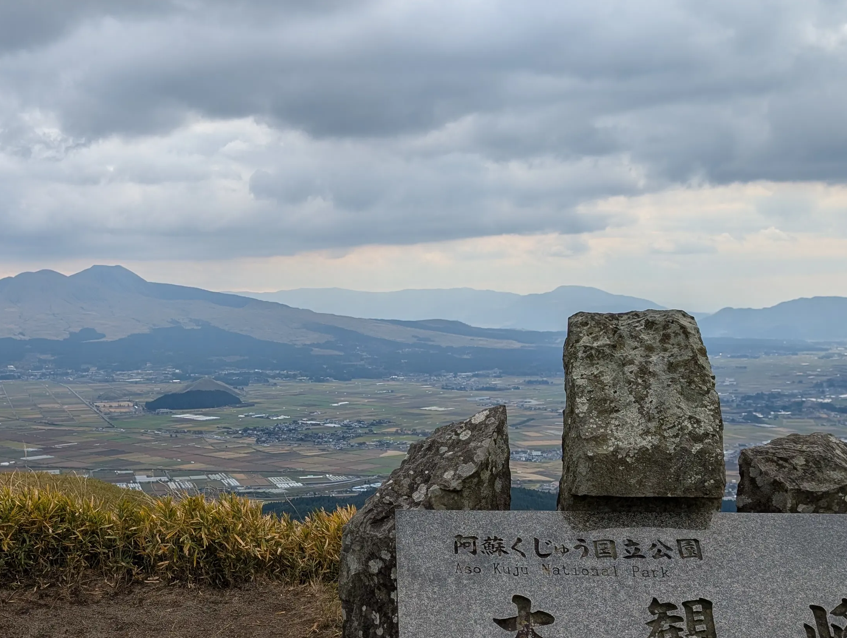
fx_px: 1103
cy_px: 460
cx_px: 262
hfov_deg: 41.3
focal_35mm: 45
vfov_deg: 31.8
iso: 18
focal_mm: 6.9
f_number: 1.68
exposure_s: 1/1073
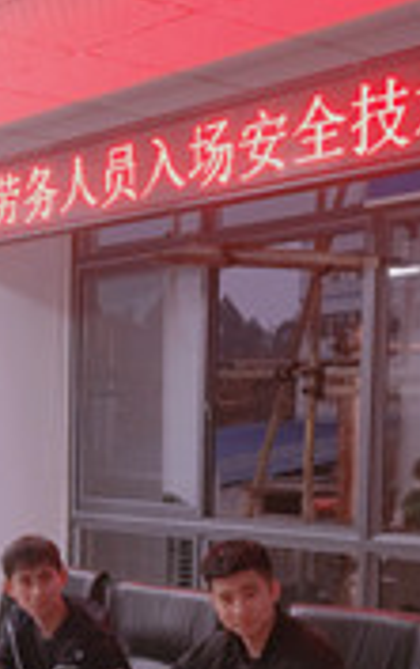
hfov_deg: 17.0
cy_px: 531
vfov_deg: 27.6
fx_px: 1334
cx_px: -102
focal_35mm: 73
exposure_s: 1/17
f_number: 2.2
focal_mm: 4.15
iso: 64
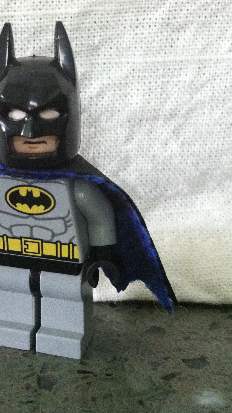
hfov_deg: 22.8
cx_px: 54
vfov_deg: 39.9
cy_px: 204
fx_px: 569
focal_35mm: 52
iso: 400
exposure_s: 1/15
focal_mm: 3.85
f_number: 2.8
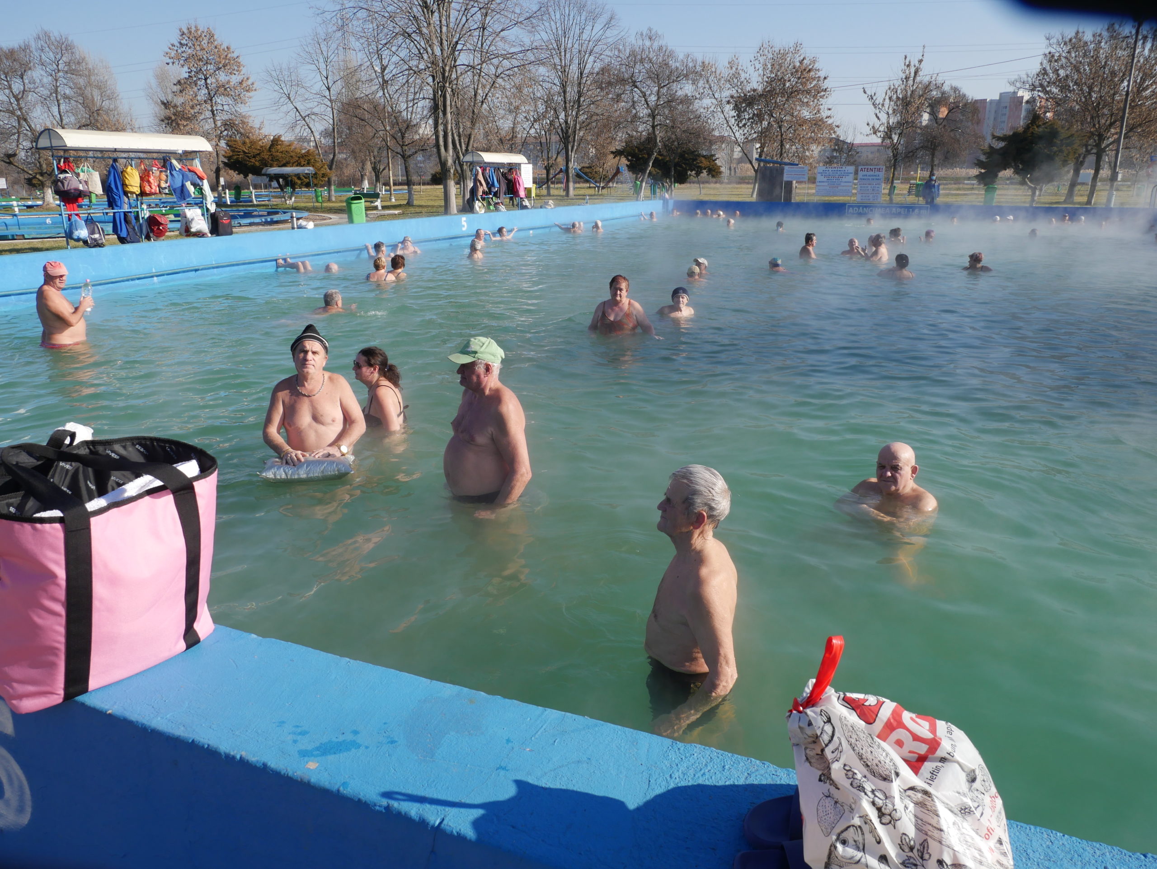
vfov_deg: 56.8
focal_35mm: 24
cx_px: 578
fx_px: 802
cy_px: 434
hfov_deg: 71.6
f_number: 7.1
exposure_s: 1/400
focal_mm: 12
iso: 200
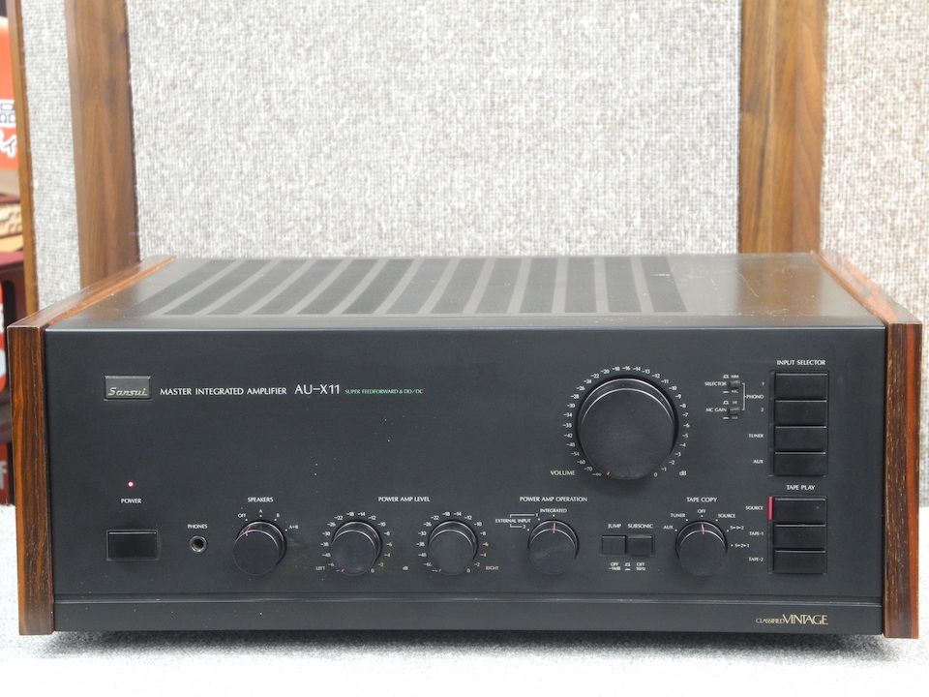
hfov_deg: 25.7
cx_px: 464
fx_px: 2040
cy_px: 348
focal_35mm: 76
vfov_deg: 19.4
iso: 400
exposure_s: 1/6
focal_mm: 16.3
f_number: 4
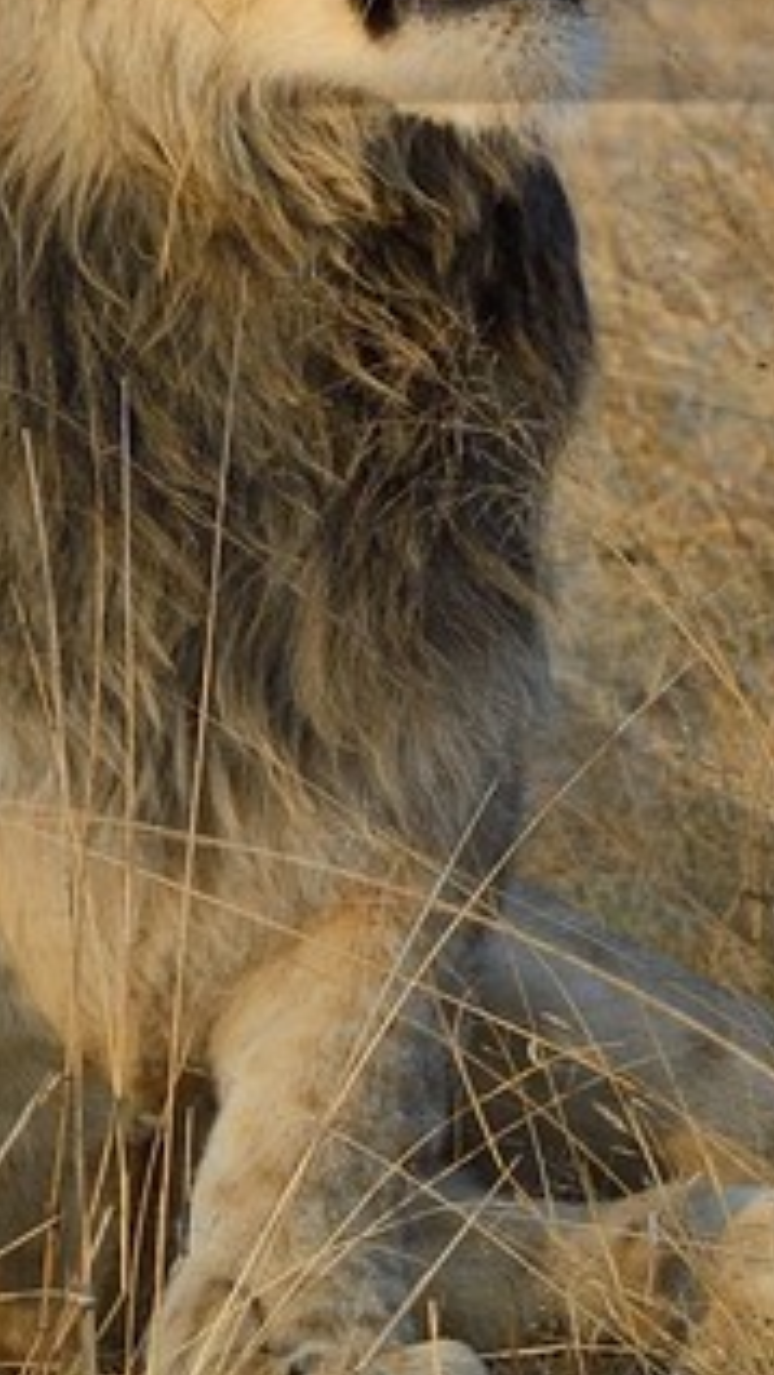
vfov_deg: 2.8
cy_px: -601
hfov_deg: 1.6
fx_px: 27824
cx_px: 1487
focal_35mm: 763
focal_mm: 145
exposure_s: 1/400
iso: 400
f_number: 9
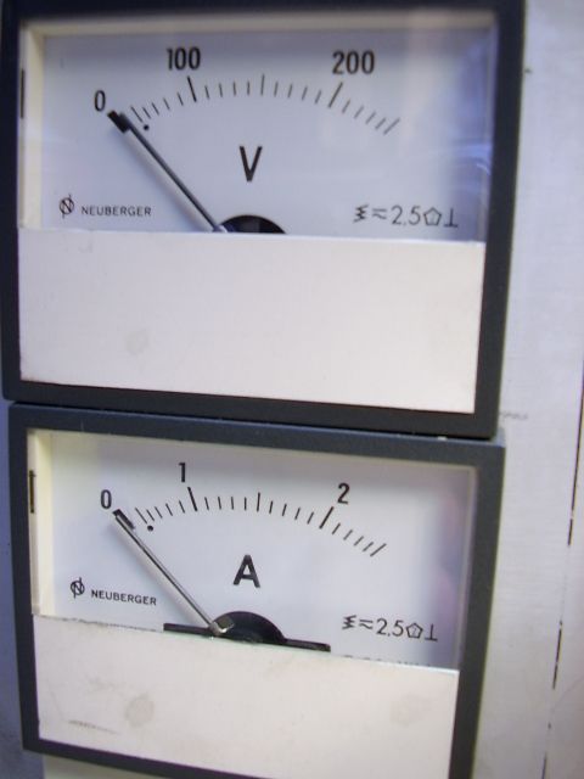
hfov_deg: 46.8
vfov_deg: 60.0
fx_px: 675
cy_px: 390
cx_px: 292
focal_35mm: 30
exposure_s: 1/6
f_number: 2.9
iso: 100
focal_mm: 5.8
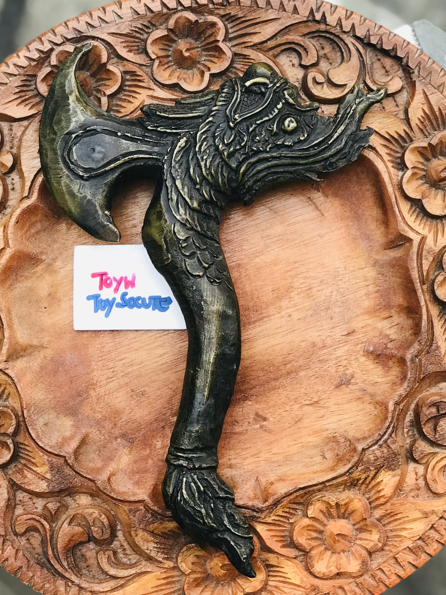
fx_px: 979
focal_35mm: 57
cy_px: 298
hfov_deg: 25.7
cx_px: 223
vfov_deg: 33.8
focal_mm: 6.6
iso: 40
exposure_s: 1/50
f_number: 2.8
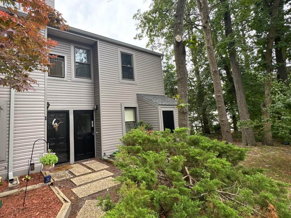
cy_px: 99
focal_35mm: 19
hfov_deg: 83.0
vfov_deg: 68.5
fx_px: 160
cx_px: 108
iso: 40
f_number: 2.2
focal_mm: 2.22
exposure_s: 1/106
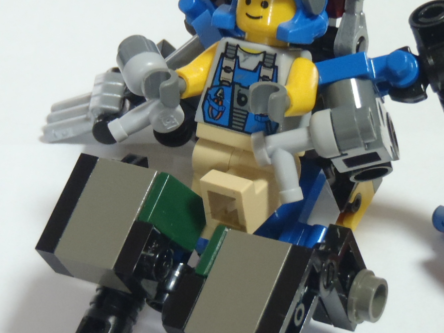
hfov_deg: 15.3
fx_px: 1655
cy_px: 143
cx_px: 245
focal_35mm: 129
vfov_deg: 11.5
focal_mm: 10
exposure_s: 1/4
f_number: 5.1
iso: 250
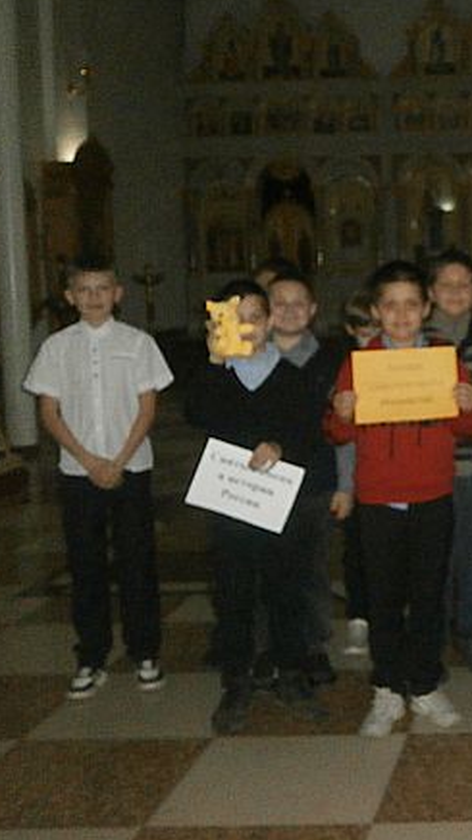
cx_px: 638
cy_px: 345
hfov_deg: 20.7
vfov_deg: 39.7
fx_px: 1158
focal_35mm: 52
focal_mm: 4.7
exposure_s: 1/250
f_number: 2.8
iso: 500
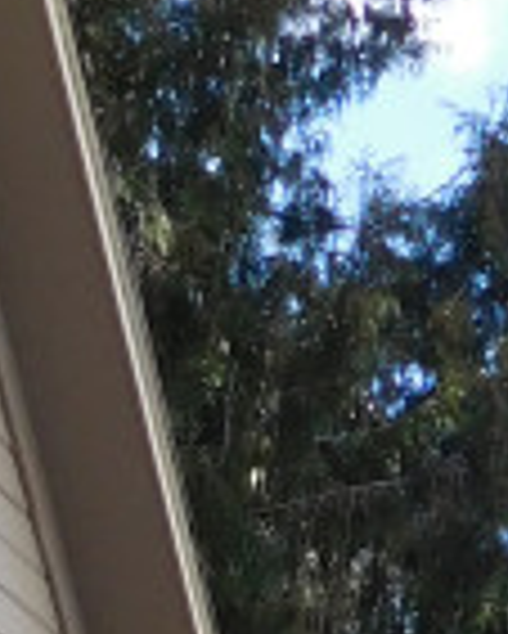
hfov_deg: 8.3
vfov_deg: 10.0
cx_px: -530
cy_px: 1331
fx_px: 3323
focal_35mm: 177
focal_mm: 4.5
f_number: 3.4
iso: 125
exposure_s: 1/500
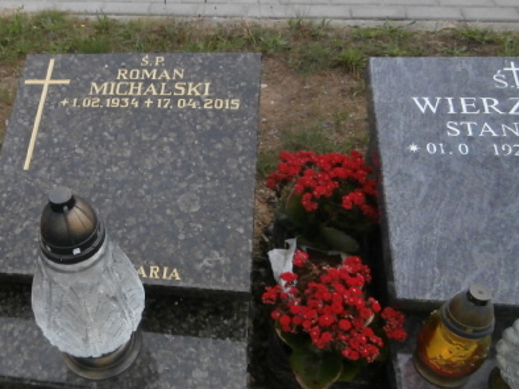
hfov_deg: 45.7
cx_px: 112
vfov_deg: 36.7
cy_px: 164
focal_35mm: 39
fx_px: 584
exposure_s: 1/500
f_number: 3
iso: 400
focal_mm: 4.2
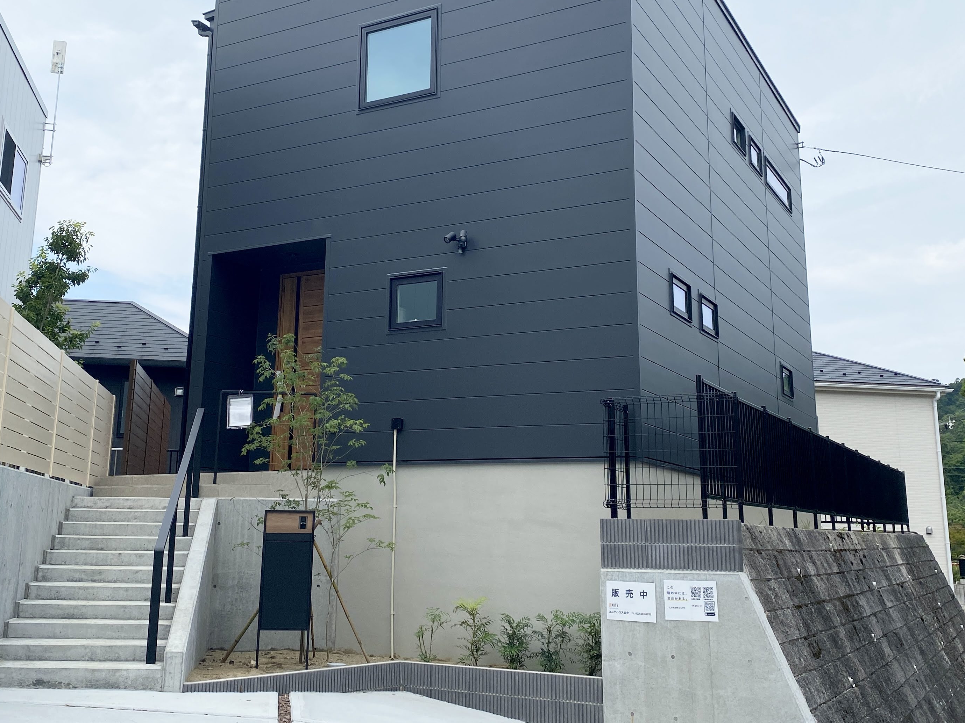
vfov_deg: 37.5
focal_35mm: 38
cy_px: 274
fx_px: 1059
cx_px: 440
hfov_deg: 48.9
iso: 32
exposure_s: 1/3300
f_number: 1.8
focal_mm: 4.25
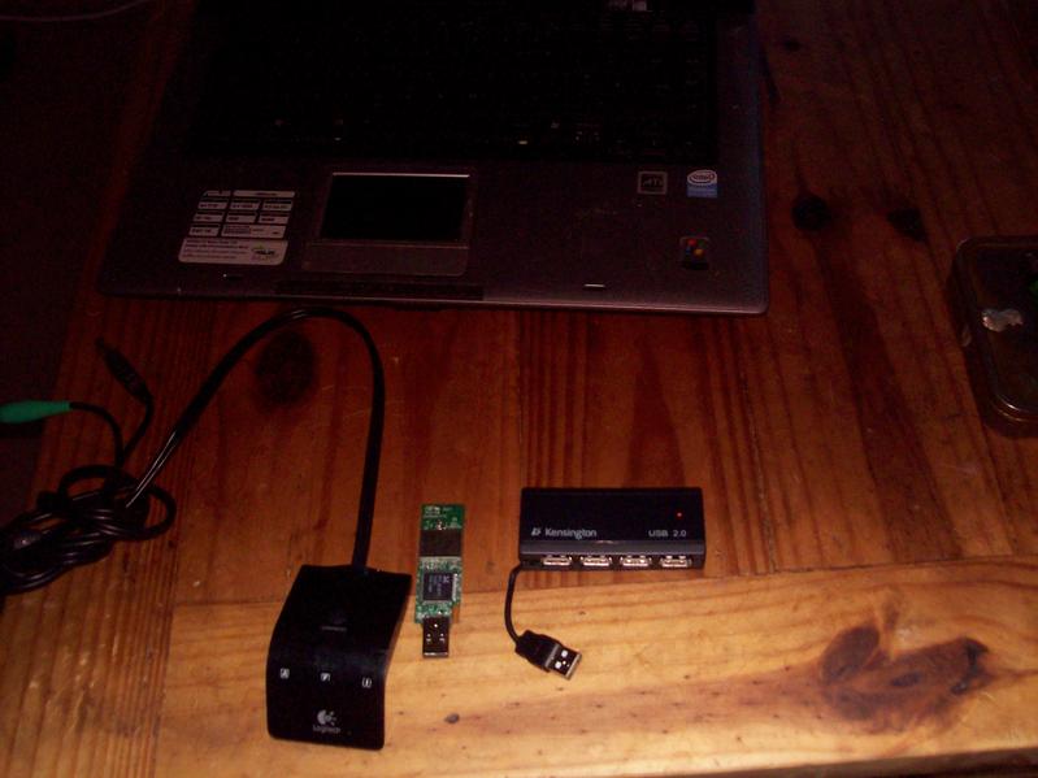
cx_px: 519
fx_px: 1079
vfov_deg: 39.6
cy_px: 389
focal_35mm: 36
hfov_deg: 51.4
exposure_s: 1/64
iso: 140
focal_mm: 6
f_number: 2.7
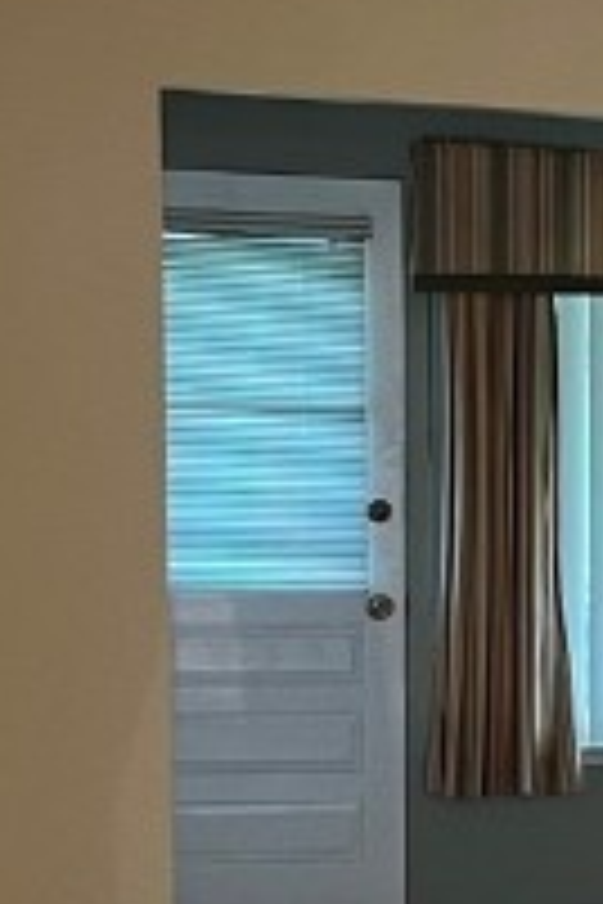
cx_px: 1868
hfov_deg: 8.3
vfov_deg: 14.8
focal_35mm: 138
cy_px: 652
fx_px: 3467
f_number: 1.6
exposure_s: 1/60
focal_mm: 5.1
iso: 200
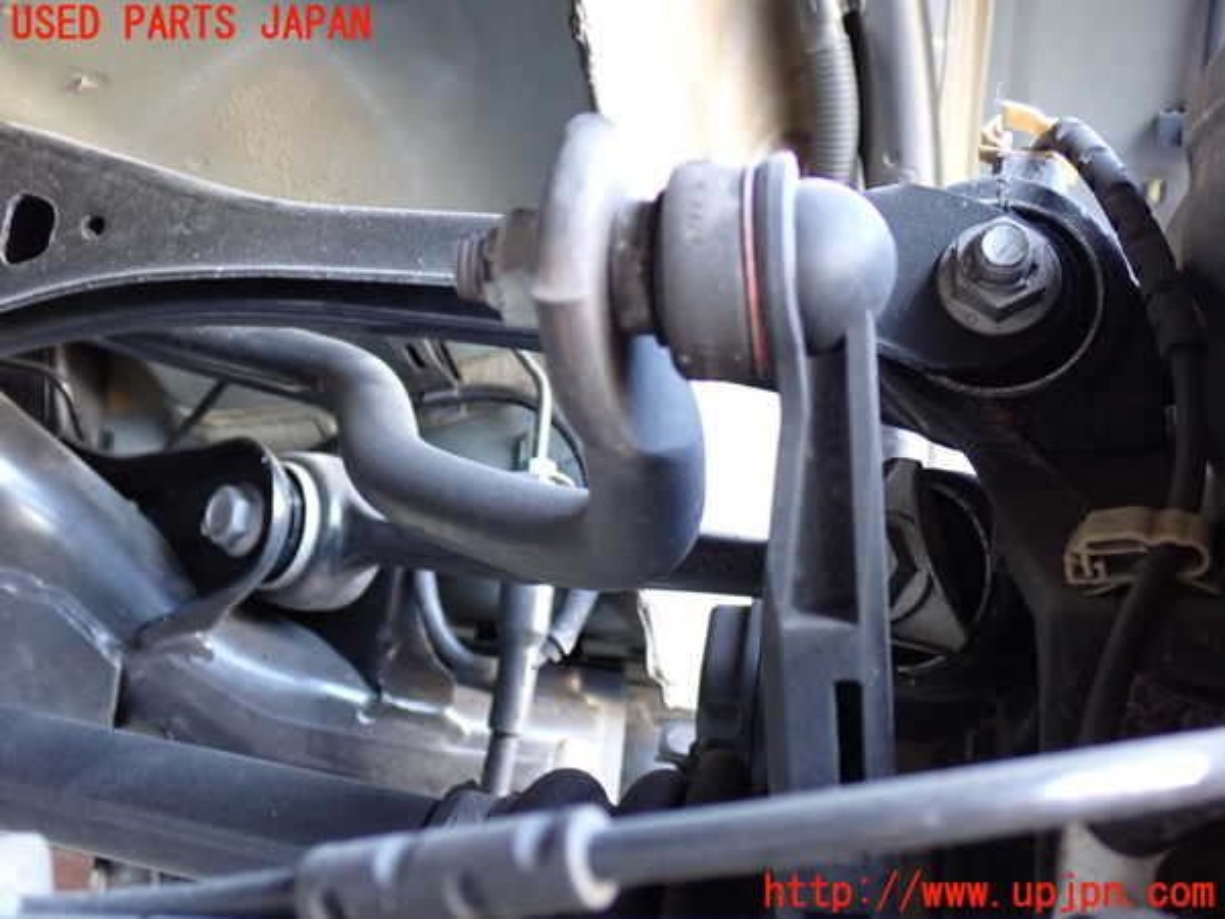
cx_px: 612
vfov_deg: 35.1
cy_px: 460
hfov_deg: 45.8
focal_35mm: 41
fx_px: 1451
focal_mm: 7.31
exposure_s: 1/30
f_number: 2.8
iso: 800
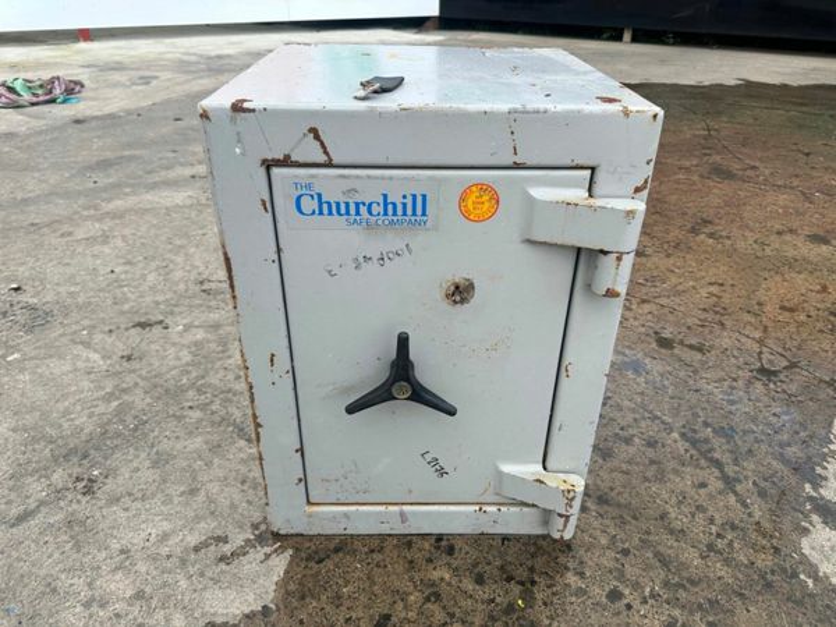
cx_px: 418
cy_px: 314
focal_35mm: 24
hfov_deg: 71.6
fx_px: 580
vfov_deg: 56.8
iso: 80
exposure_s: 1/1131
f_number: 1.78
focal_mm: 6.86
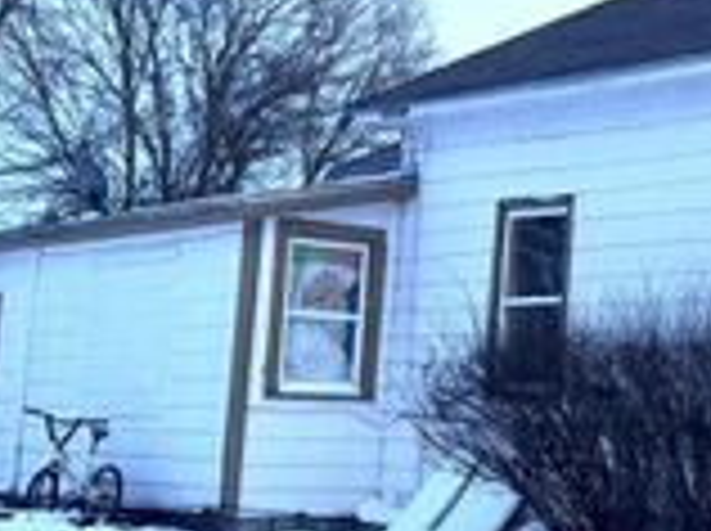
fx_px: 1887
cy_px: 200
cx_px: 864
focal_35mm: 92
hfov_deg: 20.0
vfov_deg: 16.0
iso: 250
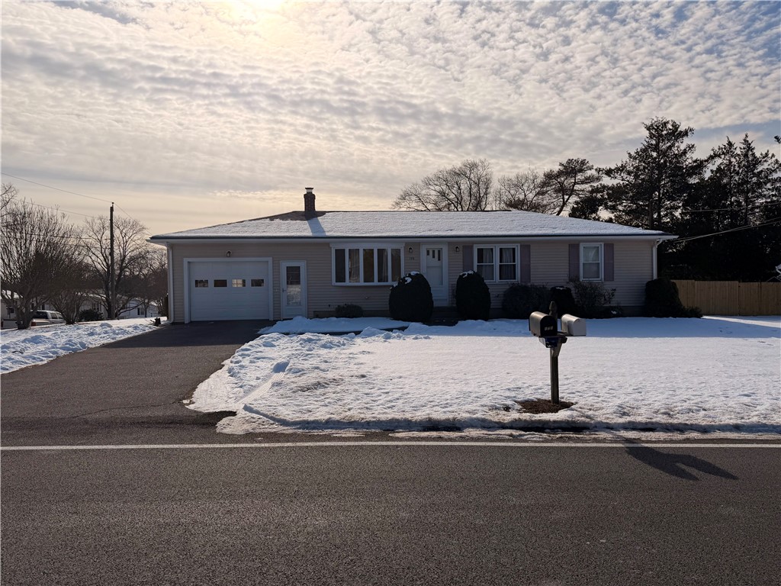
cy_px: 293
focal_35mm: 24
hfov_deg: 71.6
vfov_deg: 56.8
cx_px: 390
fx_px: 541
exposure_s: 1/22727
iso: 100
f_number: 1.78
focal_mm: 6.76
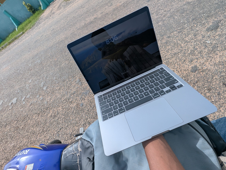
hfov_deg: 106.1
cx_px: 113
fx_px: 85
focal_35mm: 13
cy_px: 85
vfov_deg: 90.1
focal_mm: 1.95
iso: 35
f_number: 2.2
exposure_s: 1/1284
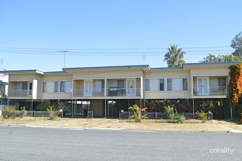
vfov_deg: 47.9
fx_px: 181
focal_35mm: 27
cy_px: 80
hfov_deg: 67.4
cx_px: 121
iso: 100
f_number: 7.1
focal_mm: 18
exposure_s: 1/200
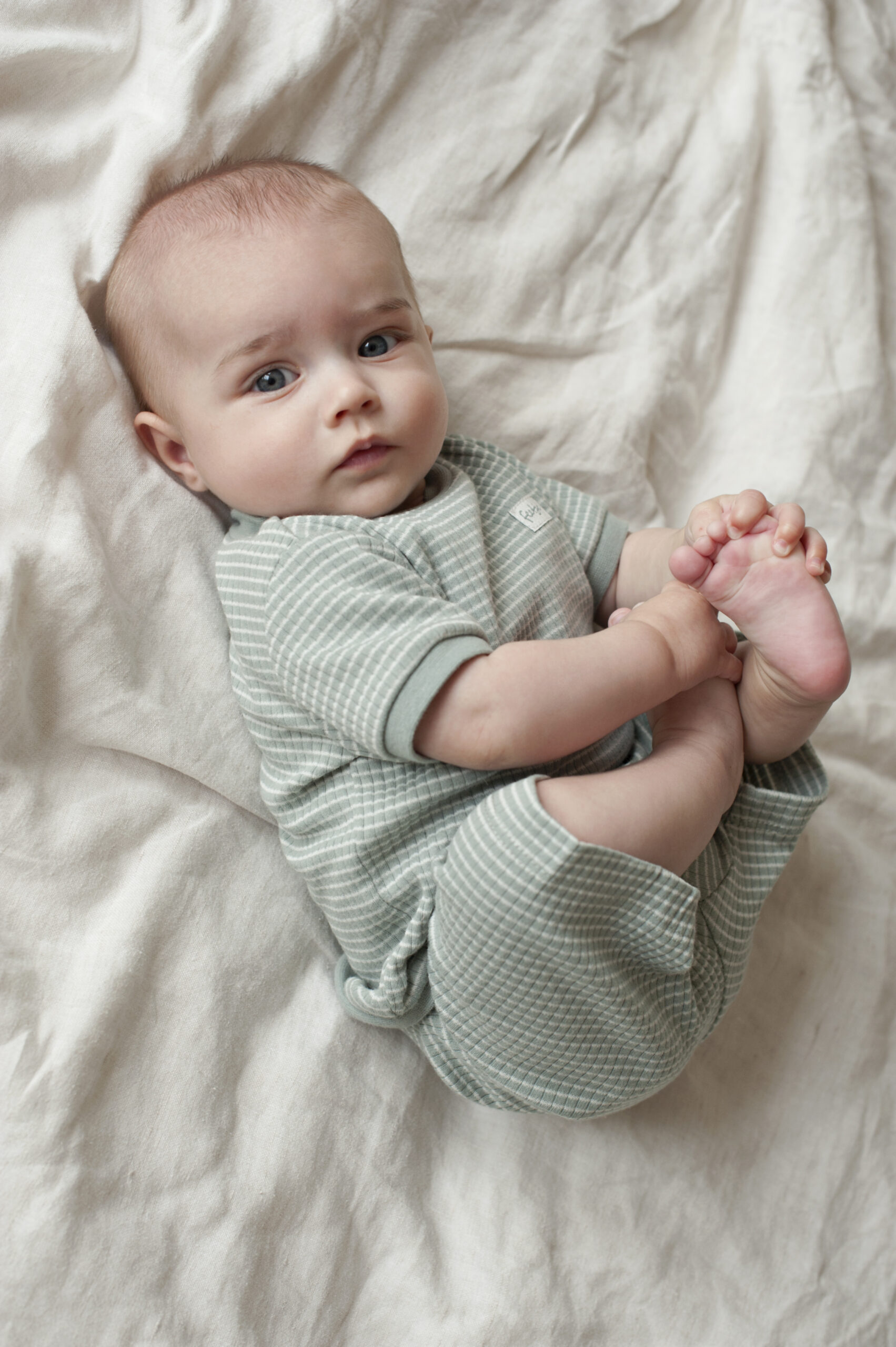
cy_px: 674
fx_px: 1869
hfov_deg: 27.0
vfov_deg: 39.6
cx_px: 448
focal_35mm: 50
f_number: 5
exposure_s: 1/125
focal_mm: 50
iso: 640
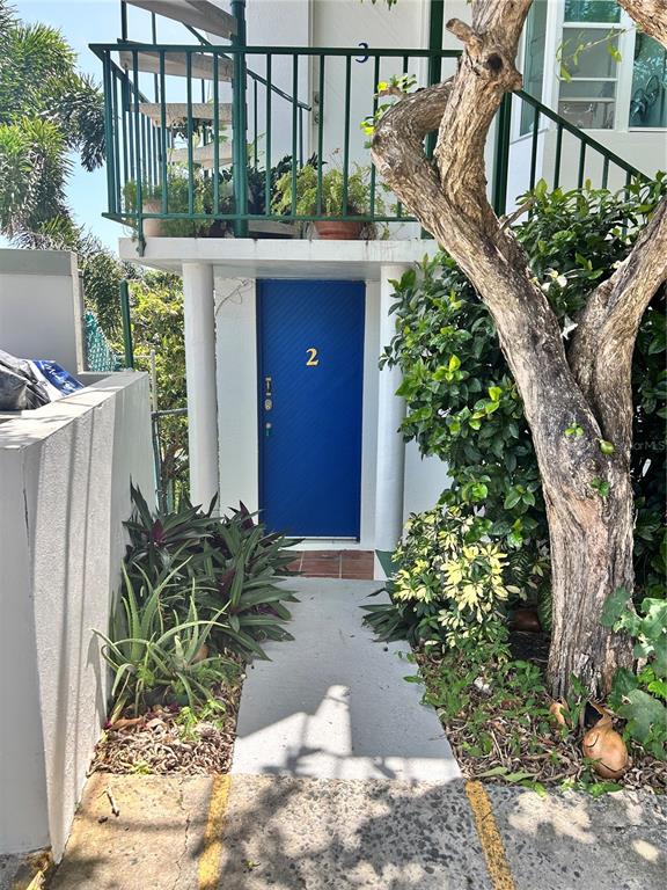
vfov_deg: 67.3
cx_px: 334
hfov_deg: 53.1
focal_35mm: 26
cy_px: 445
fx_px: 668
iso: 50
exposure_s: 1/763
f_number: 1.5
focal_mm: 5.7
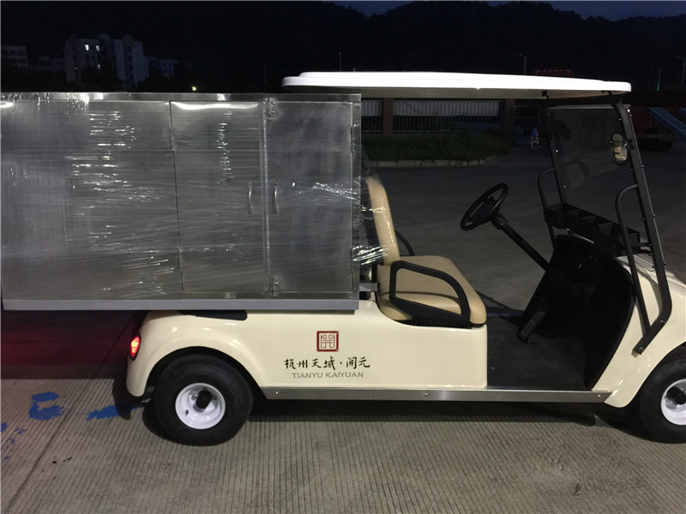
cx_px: 343
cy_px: 257
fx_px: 575
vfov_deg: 48.2
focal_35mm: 29
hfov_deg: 61.7
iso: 80
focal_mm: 4.15
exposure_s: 1/4
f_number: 2.2
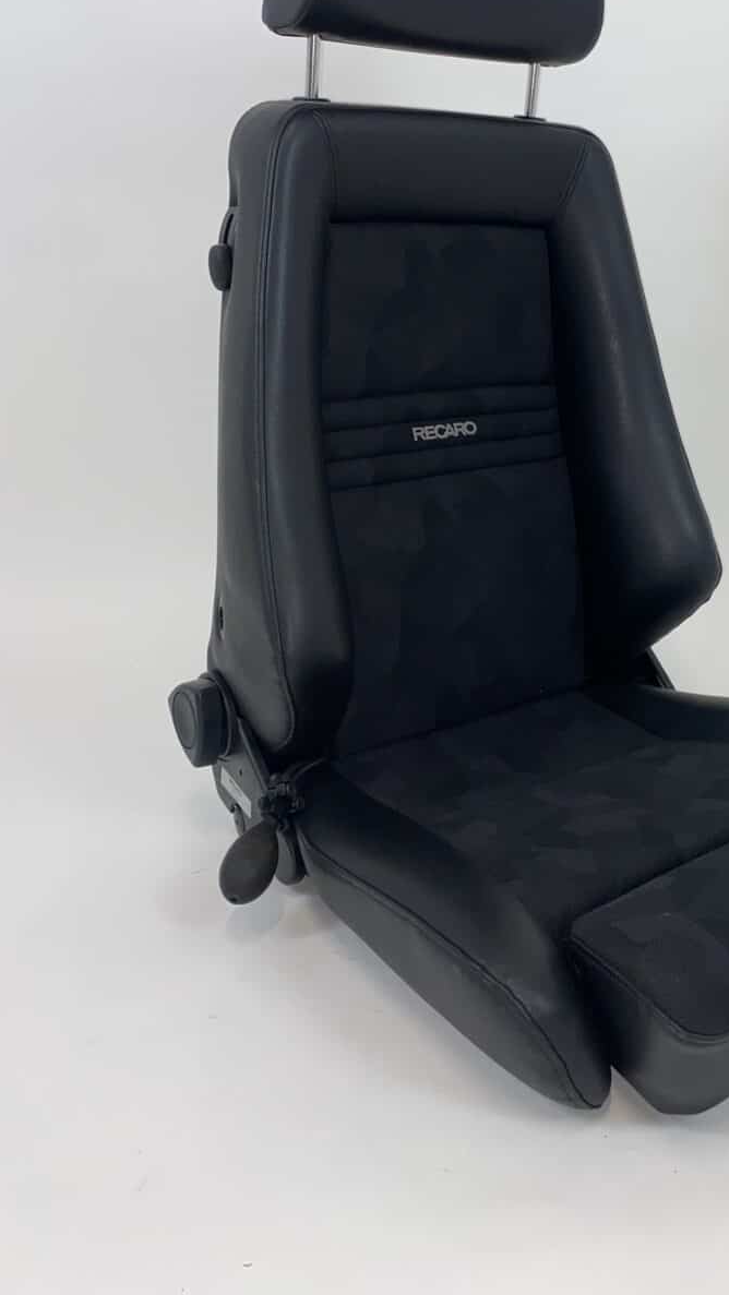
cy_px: 508
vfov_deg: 56.1
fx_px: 1202
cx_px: 582
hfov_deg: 32.8
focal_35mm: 35
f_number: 1.8
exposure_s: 1/100
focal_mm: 4.25
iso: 40
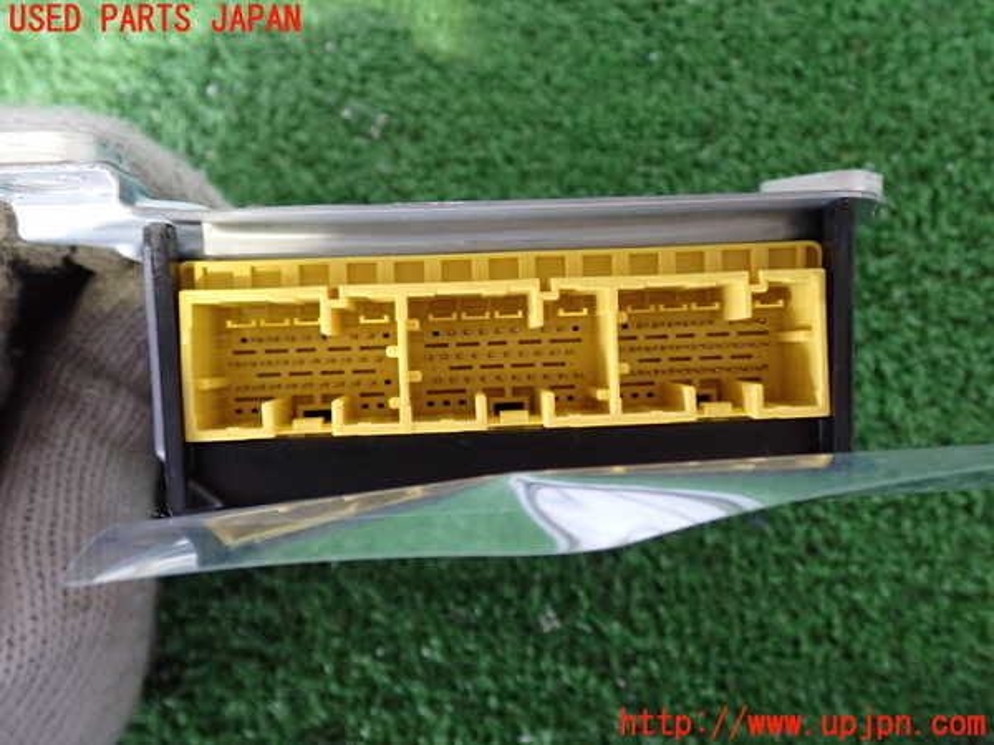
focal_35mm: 36
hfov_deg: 51.4
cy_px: 372
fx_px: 1034
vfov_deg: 39.7
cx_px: 497
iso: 800
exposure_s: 1/25
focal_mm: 6.37
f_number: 2.5
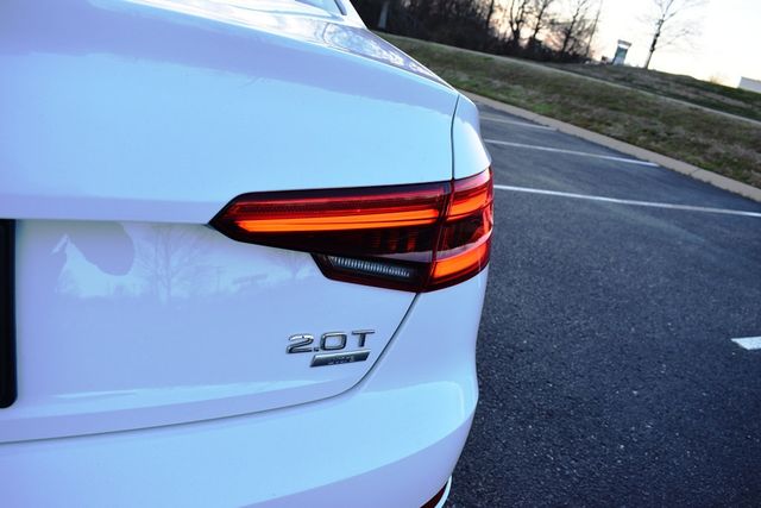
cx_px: 380
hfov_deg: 67.4
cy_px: 254
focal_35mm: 27
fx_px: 571
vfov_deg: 48.0
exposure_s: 1/250
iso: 400
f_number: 5.6
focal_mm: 18
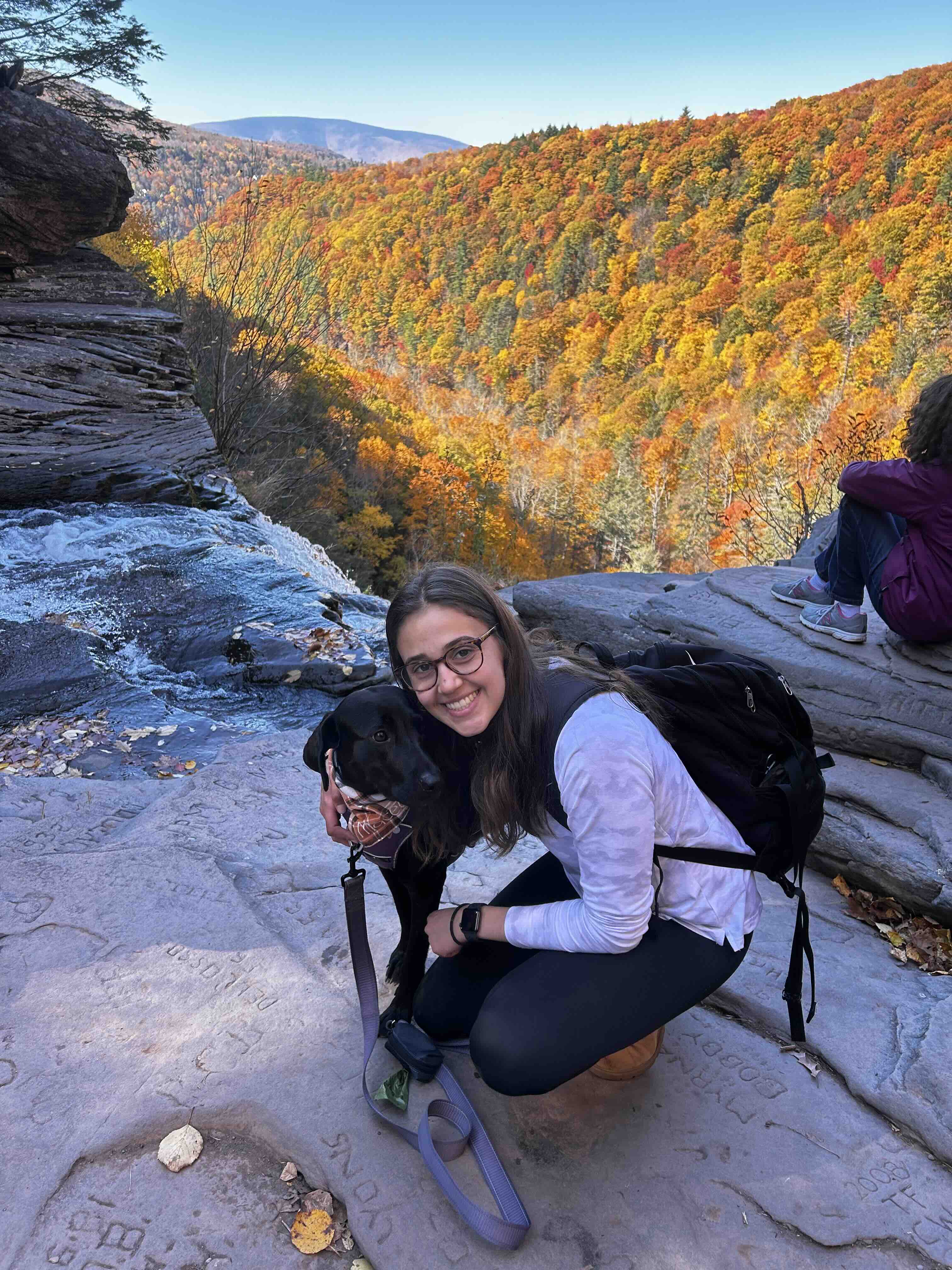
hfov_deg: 53.1
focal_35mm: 26
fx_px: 953
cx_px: 476
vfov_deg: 67.3
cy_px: 635
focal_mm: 5.7
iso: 50
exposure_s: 1/502
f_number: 1.5
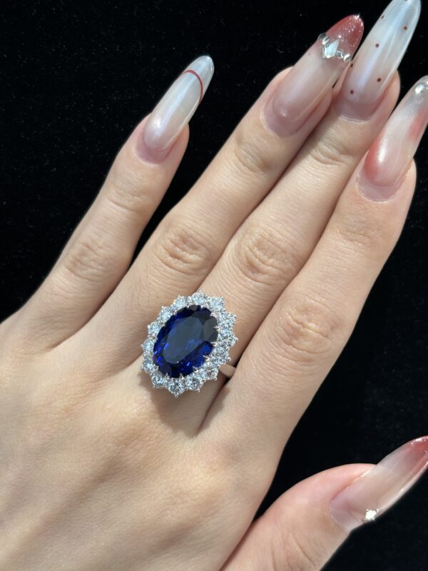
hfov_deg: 28.0
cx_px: 214
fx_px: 857
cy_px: 286
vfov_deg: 36.8
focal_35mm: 52
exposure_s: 1/100
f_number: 1.6
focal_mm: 5.96
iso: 32
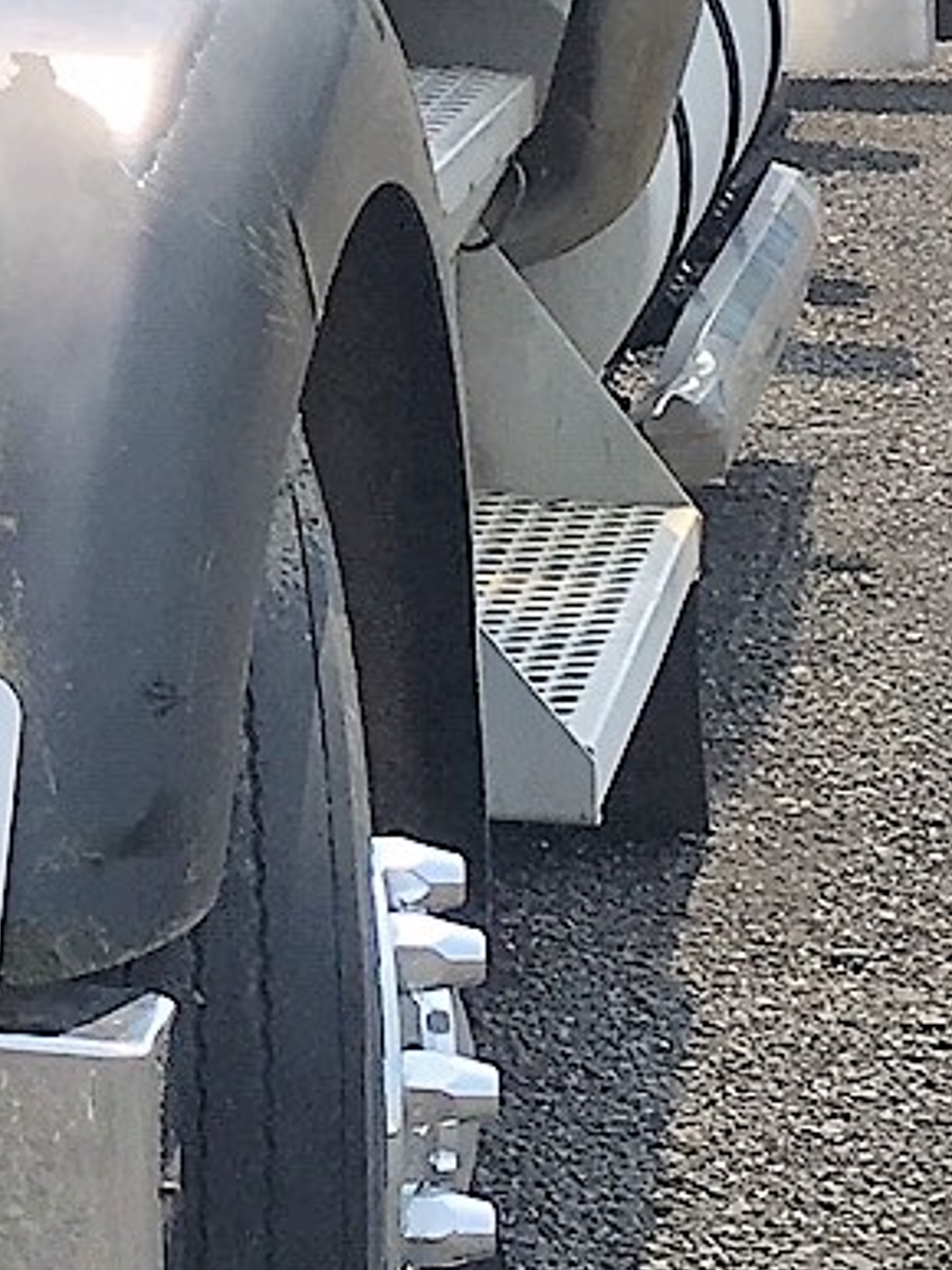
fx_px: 5540
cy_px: -135
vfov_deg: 12.8
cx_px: -1064
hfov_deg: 9.1
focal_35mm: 151
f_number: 2.2
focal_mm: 4.15
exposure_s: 1/1261
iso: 25
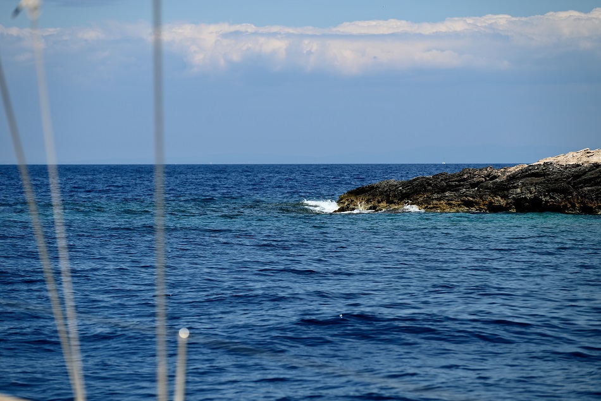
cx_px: 300
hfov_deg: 14.1
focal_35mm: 145
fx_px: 2421
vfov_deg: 9.5
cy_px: 200
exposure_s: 1/1000
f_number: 5.6
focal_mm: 145
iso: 125
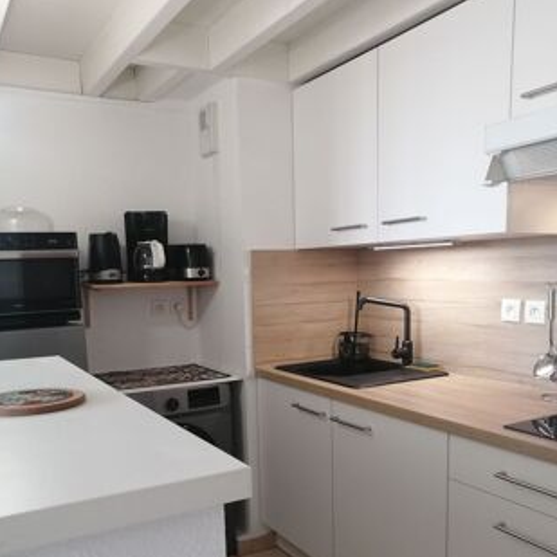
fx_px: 601
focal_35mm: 33
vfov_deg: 49.3
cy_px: 349
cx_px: 270
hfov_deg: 49.7
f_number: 1.8
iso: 160
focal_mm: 3.62
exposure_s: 1/36
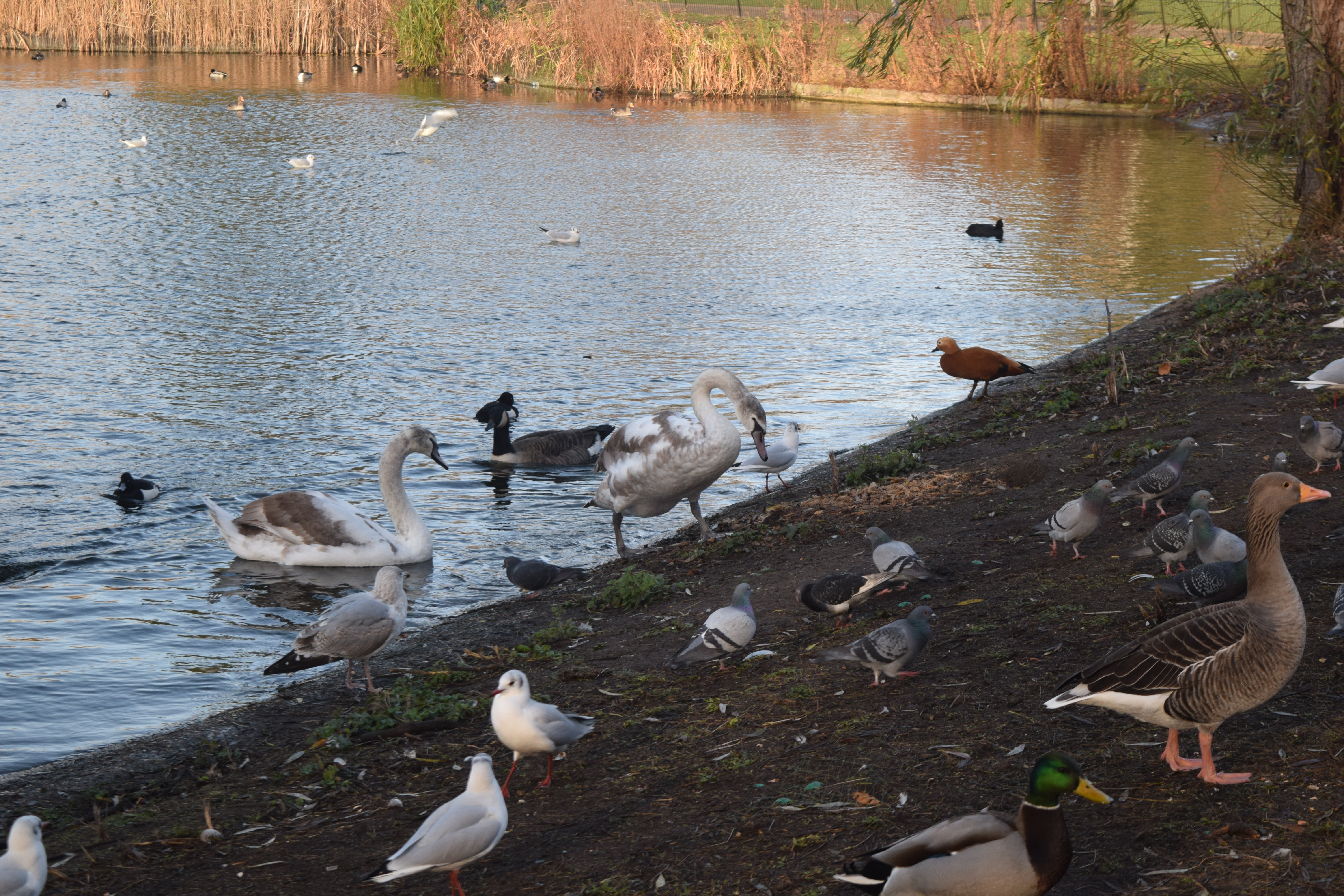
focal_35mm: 82
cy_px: 448
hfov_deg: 24.6
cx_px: 672
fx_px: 3080
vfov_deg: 16.6
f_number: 6.3
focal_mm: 55
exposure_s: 1/160
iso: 400
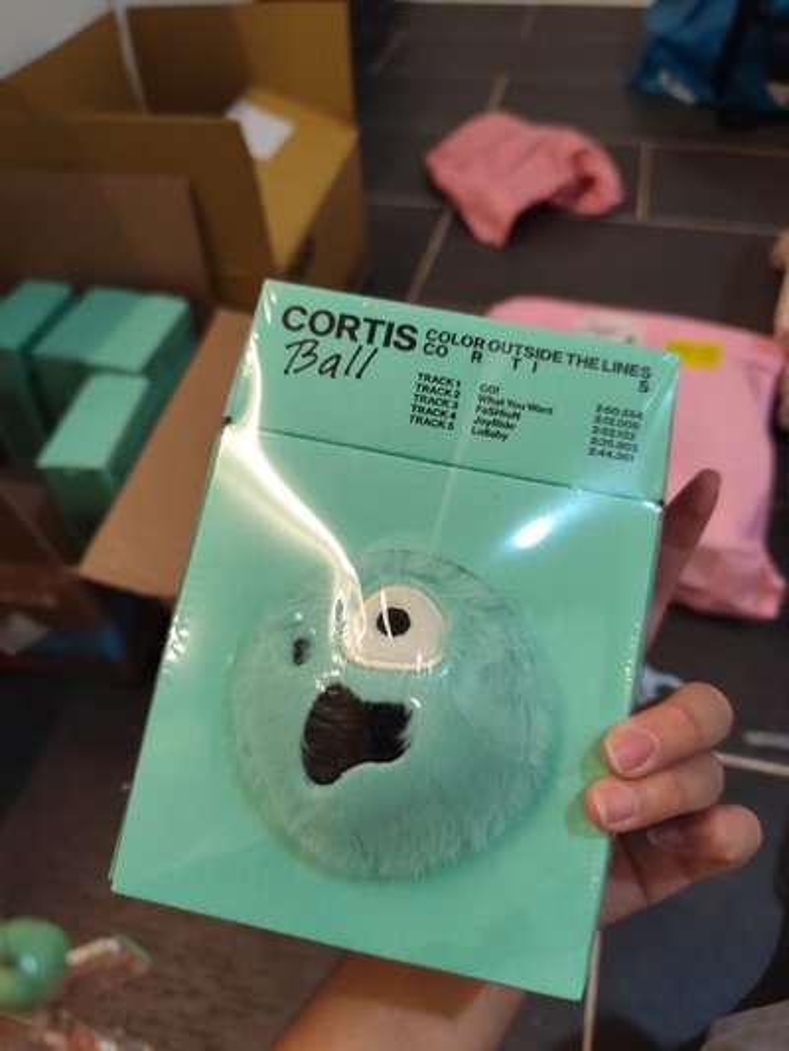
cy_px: 526
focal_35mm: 23
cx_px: 394
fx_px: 699
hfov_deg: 58.9
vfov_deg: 73.9
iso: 1000
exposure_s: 1/120
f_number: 1.65
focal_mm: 6.14
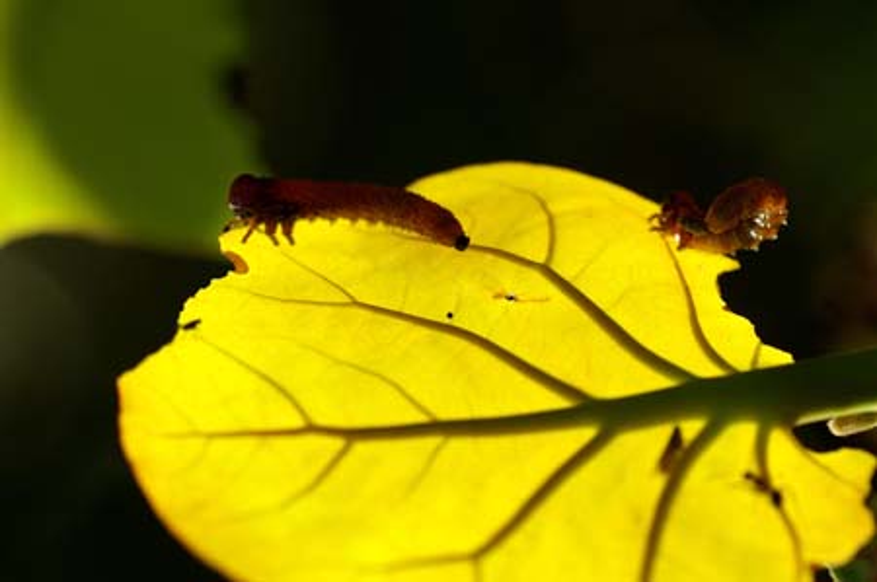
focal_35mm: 270
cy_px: 291
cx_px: 438
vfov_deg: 5.1
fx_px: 6570
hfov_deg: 7.6
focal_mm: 180
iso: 100
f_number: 7.1
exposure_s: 1/250
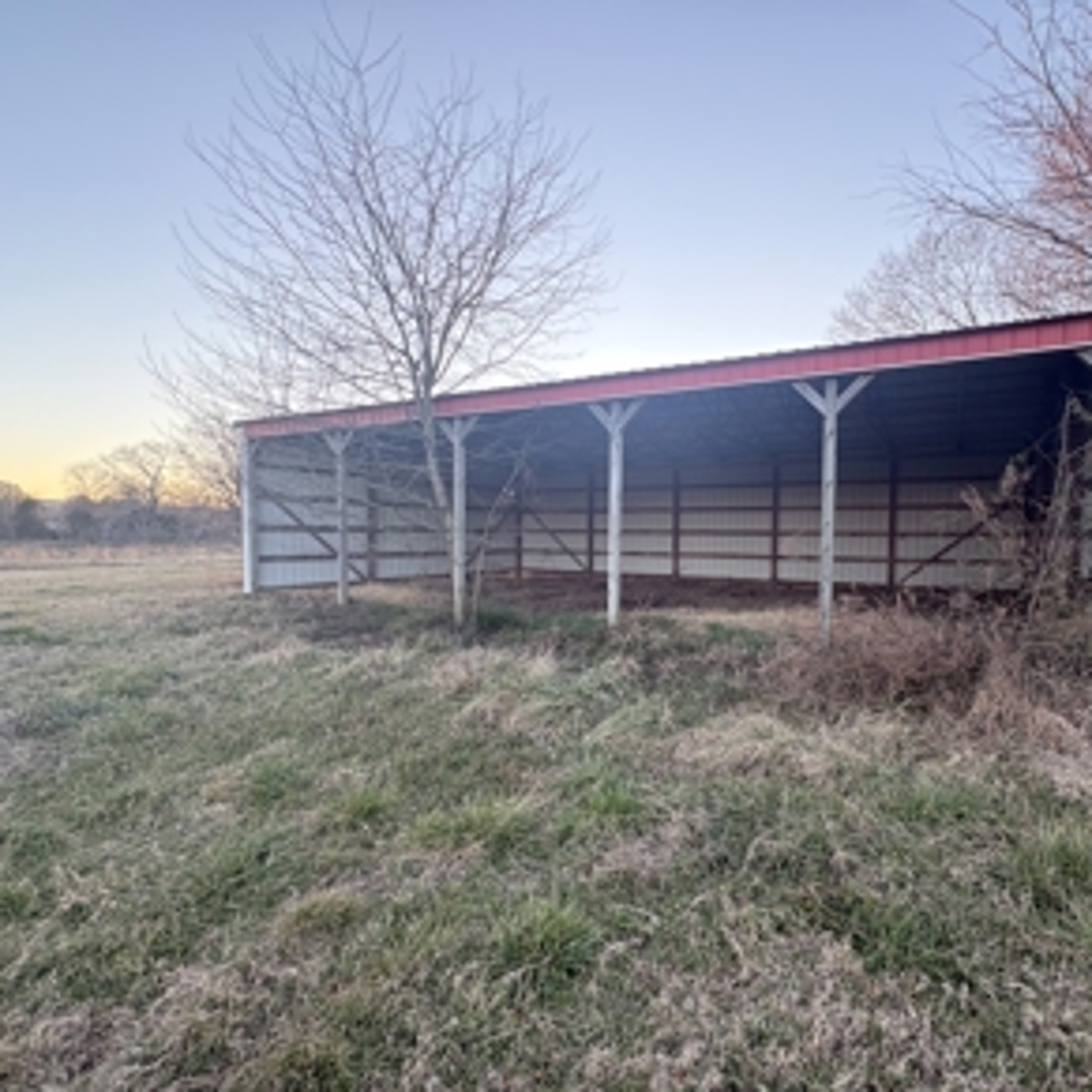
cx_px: 649
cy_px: 559
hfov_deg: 83.1
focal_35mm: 17
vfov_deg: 84.0
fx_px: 607
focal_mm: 2.22
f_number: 2.2
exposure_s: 1/99
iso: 160
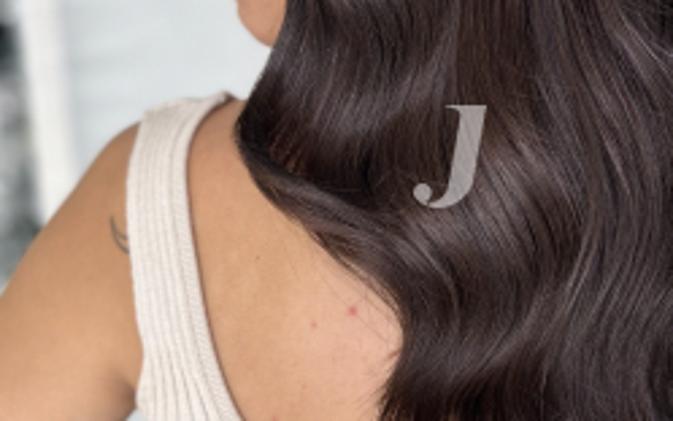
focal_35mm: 59
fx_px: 1083
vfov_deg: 22.0
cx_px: 449
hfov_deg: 34.2
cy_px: 155
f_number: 1.5
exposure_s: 1/241
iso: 40
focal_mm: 5.7
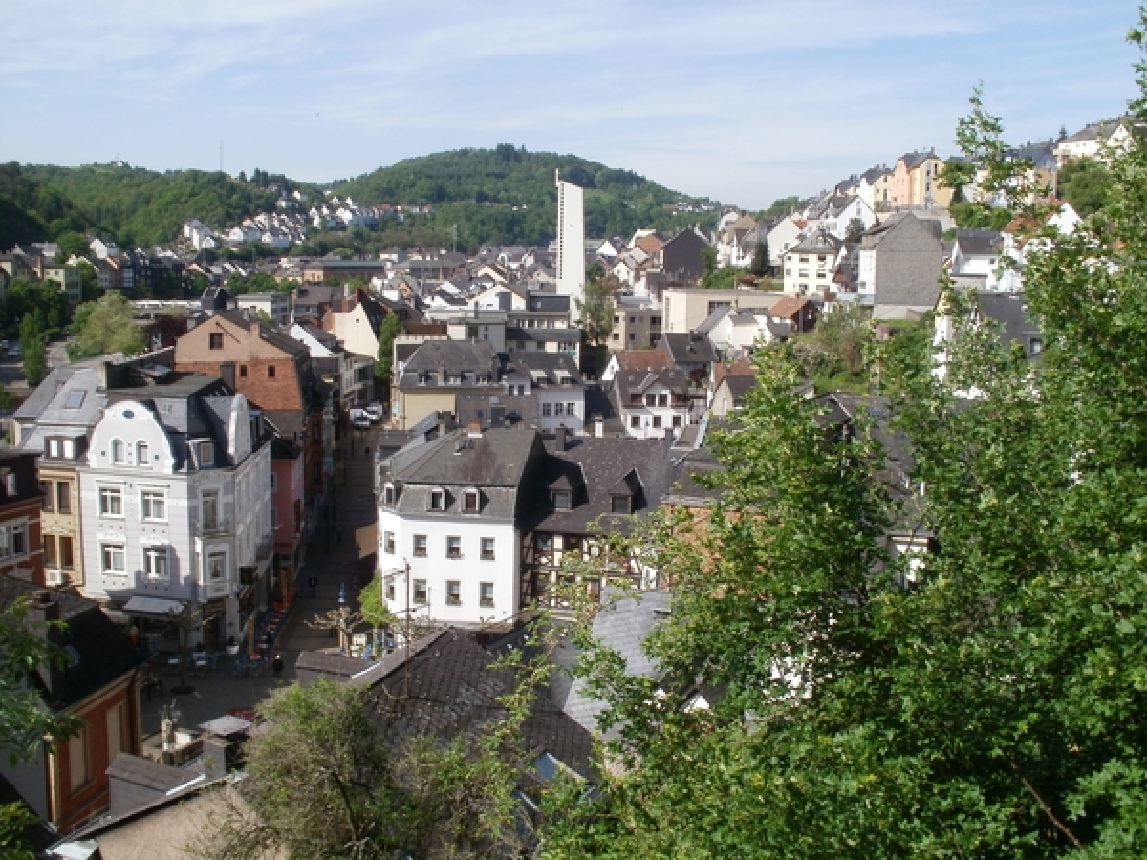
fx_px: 1193
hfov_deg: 51.4
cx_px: 574
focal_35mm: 36
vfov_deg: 39.7
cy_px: 430
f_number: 5.6
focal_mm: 6.3
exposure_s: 1/400
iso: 100
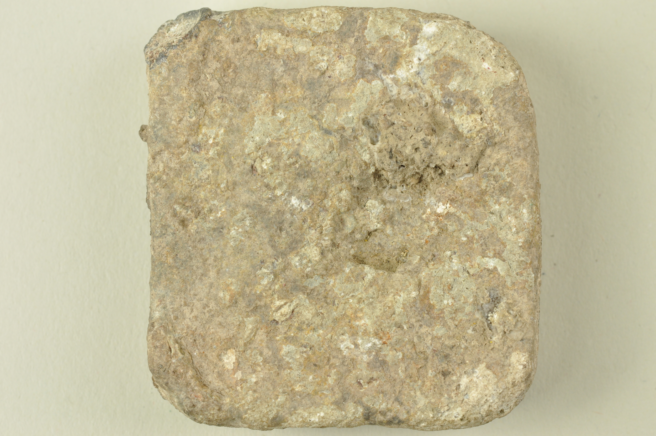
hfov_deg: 22.6
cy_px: 218
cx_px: 328
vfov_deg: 15.1
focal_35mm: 90
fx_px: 1638
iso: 400
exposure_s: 1/10
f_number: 11
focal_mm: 60
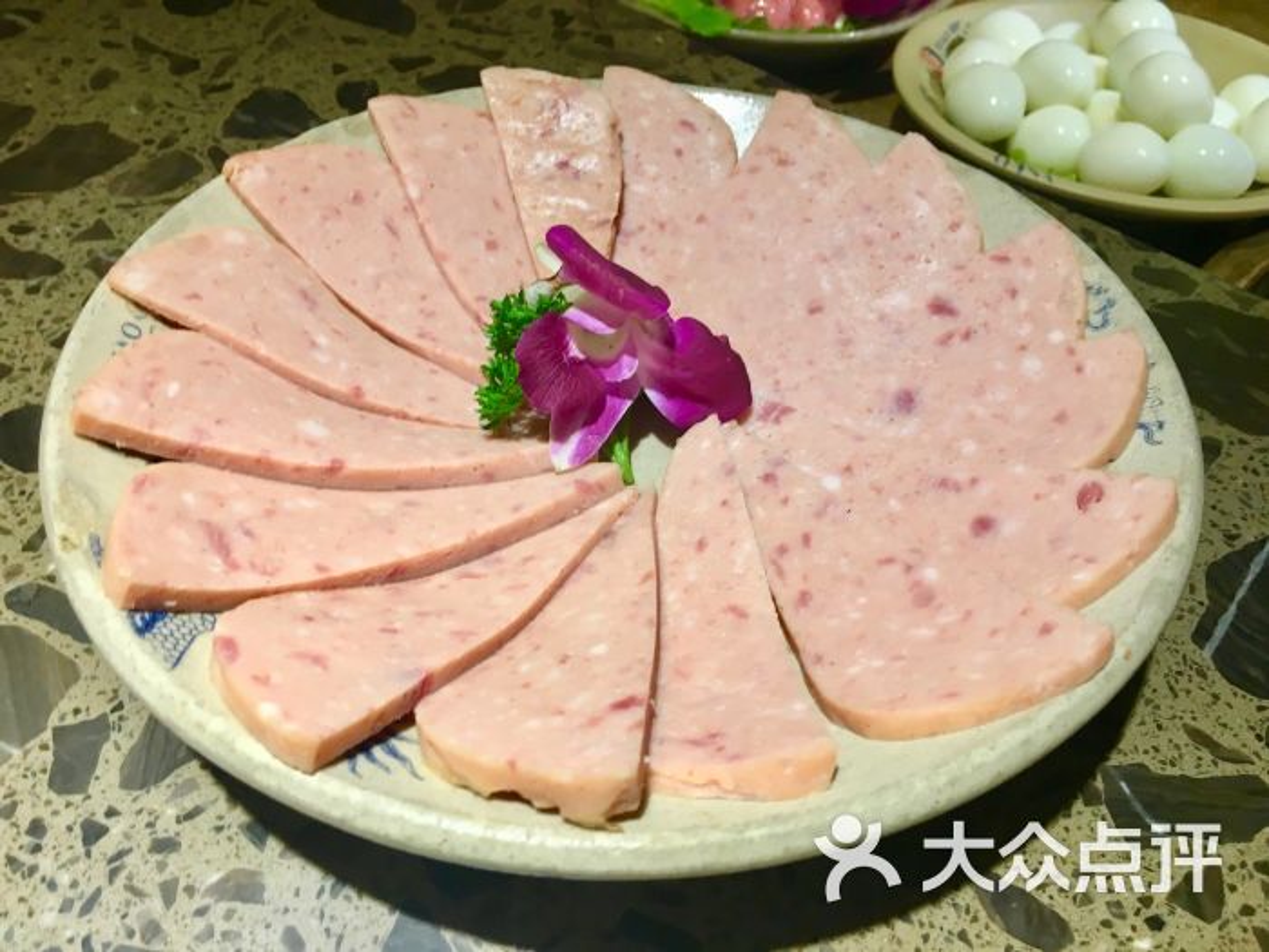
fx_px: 1063
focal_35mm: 29
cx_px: 634
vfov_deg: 48.2
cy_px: 476
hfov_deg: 61.7
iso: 80
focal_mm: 4.15
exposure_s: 1/33
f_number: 2.2
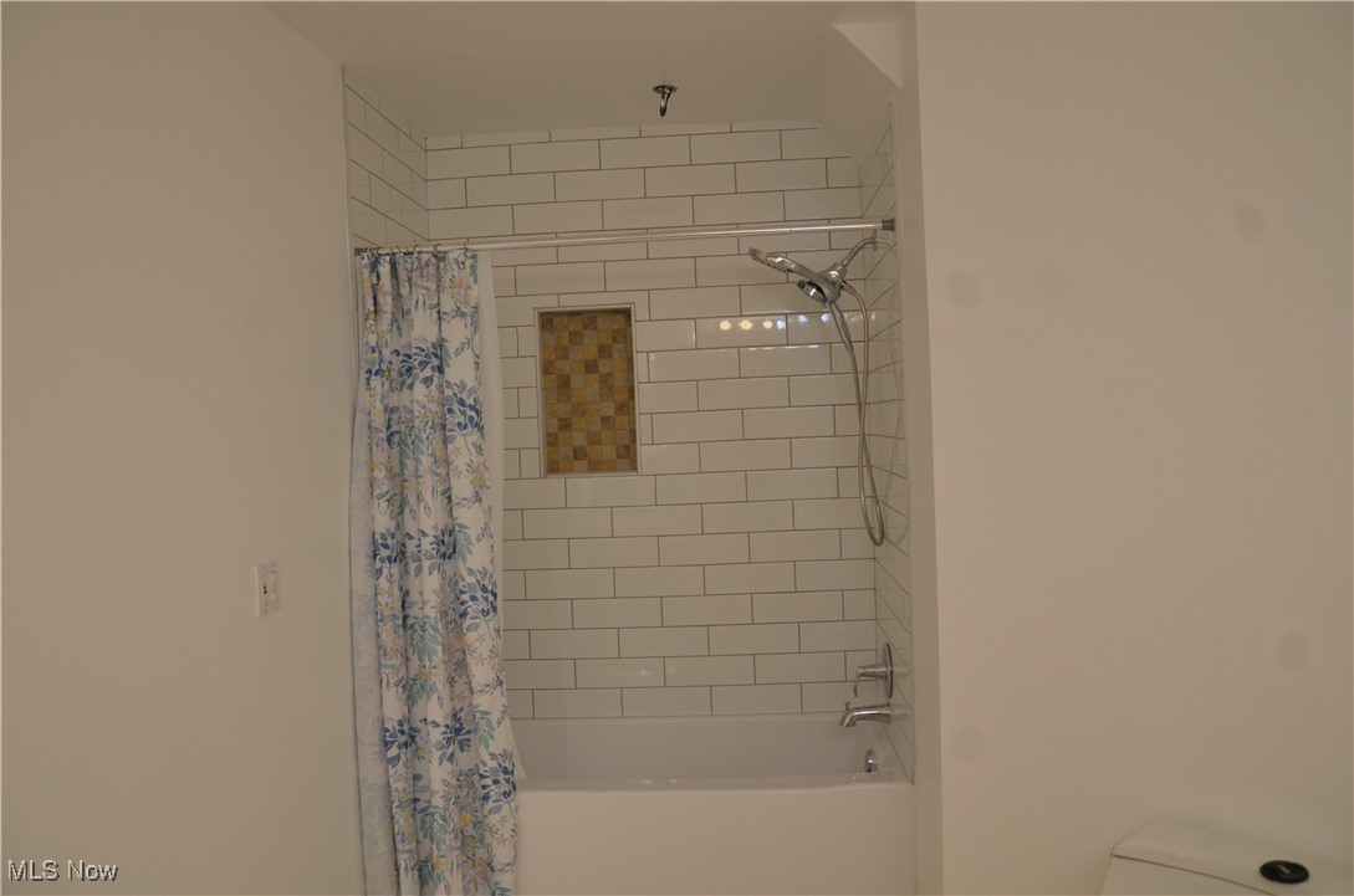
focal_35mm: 27
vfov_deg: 47.7
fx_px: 1013
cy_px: 448
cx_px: 677
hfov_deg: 67.5
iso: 400
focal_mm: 18
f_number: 4.5
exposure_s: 1/80
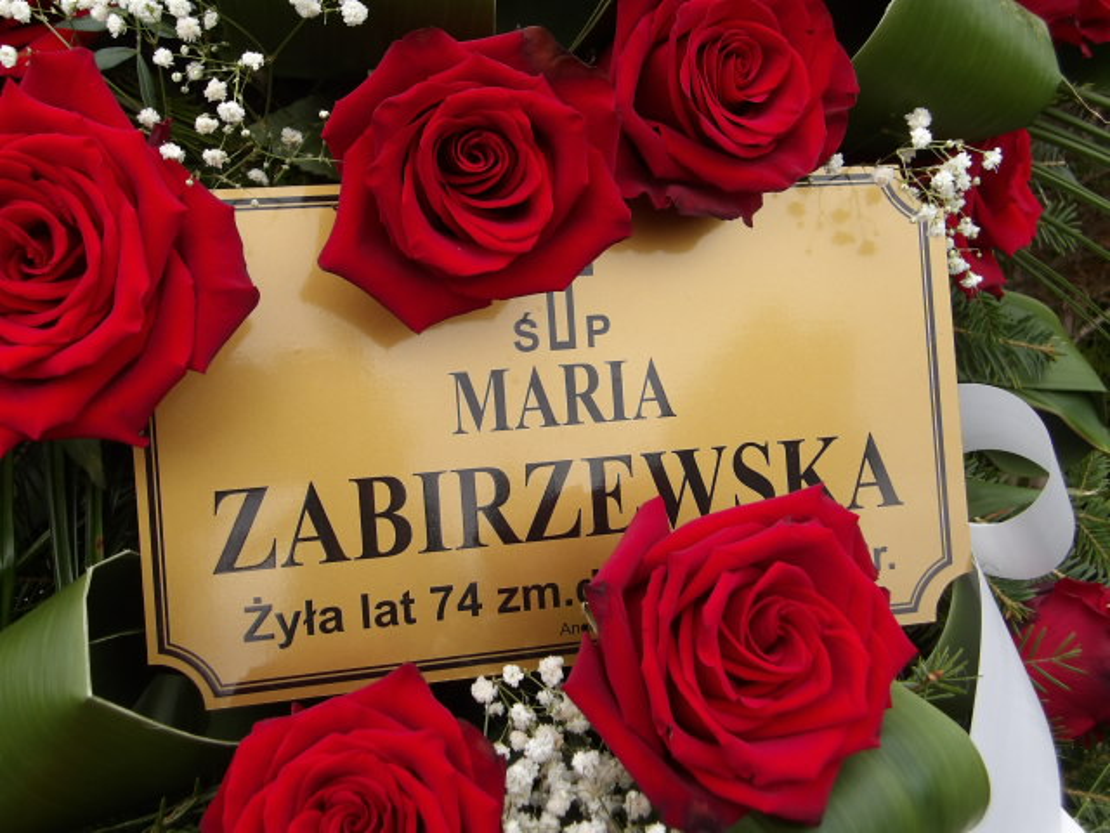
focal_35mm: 42
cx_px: 555
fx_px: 1347
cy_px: 416
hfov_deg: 44.8
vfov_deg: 34.3
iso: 100
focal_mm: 7.6
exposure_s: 1/302
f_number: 3.7
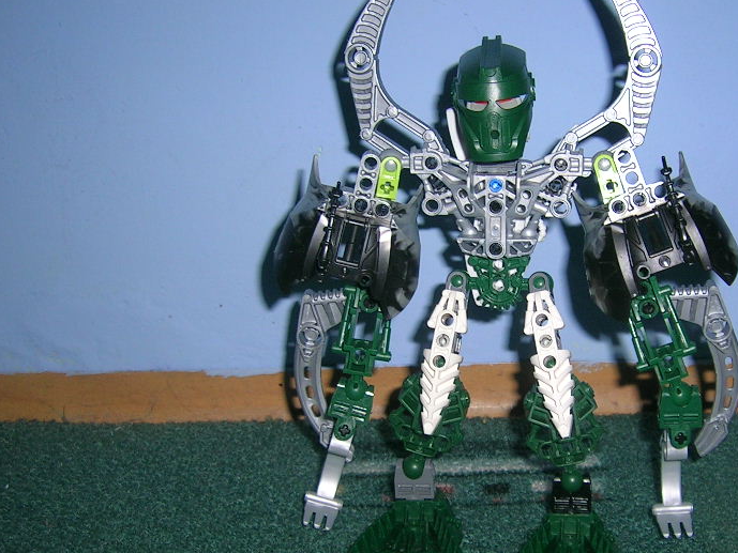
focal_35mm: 52
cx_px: 476
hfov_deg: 36.5
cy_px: 322
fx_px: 1109
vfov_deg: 28.0
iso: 50
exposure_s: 1/60.1
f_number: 2.8
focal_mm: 5.4
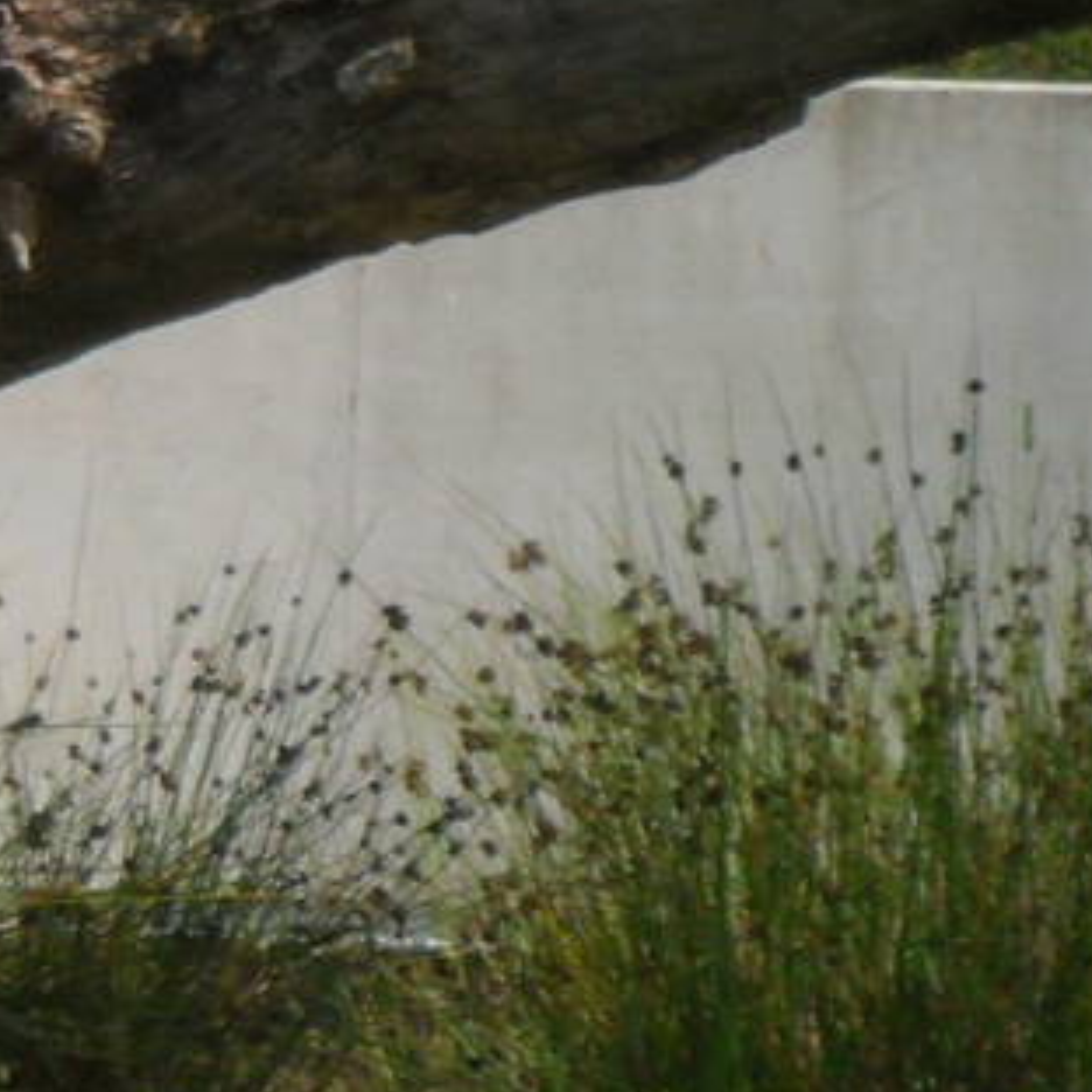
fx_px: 21807
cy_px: 434
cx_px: -1376
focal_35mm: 611
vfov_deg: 2.9
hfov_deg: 2.8
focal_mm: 24.5
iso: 100
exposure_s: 1/350
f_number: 5.9
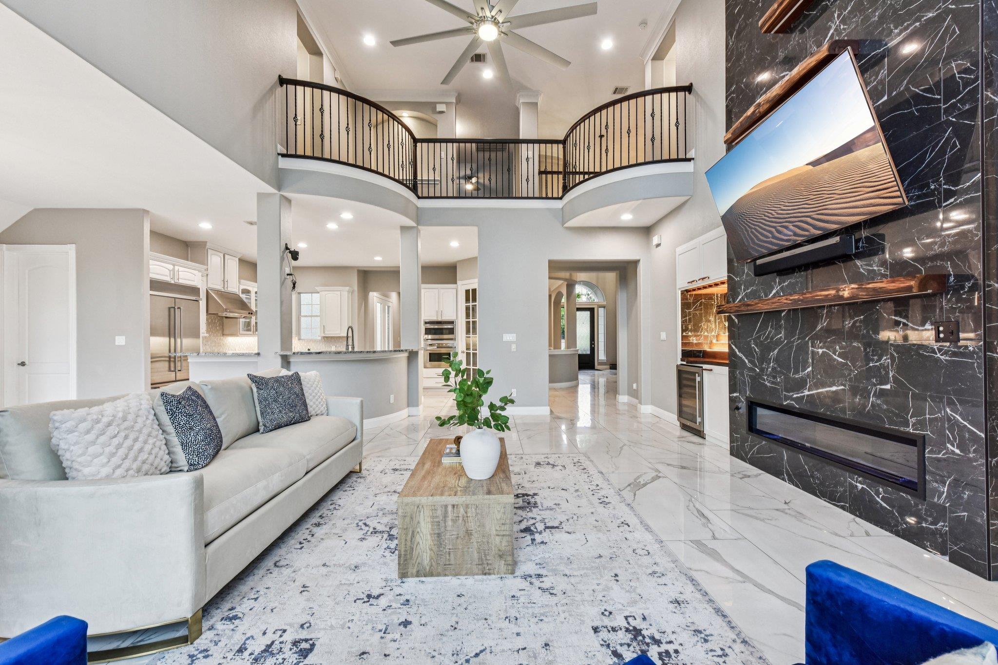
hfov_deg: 104.3
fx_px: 388
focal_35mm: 14
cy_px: 332
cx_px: 499
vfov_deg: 81.2
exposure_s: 1/15
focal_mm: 14
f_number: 8
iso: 800
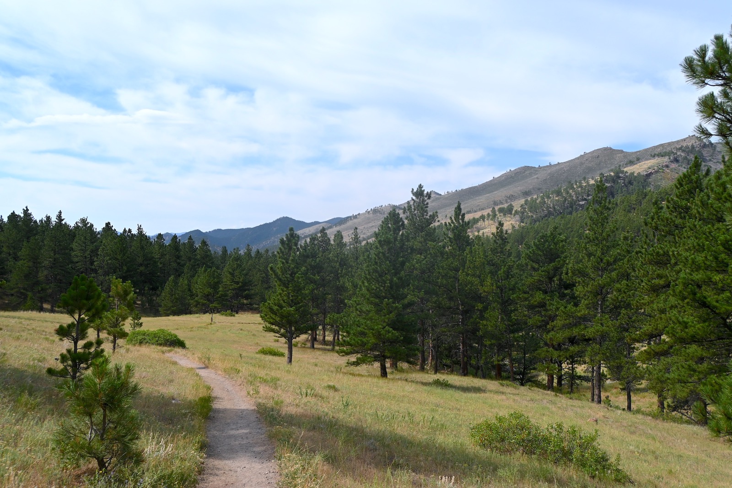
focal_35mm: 34
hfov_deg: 56.2
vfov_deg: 39.1
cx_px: 366
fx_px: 686
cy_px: 244
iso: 100
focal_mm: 22.5
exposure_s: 1/320
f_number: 6.3
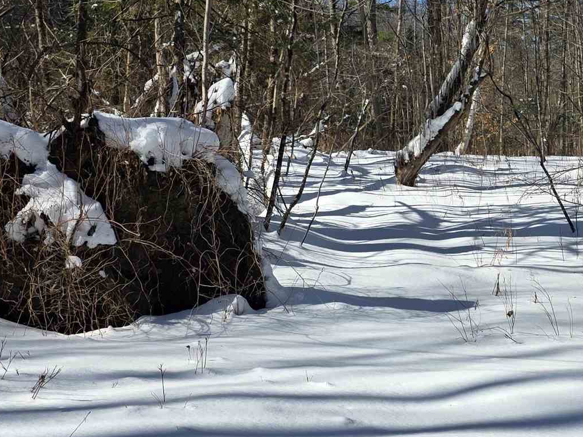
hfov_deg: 27.0
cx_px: 549
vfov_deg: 21.3
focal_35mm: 69
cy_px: 204
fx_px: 1162
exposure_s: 1/6355
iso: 80
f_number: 1.7
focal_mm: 6.3
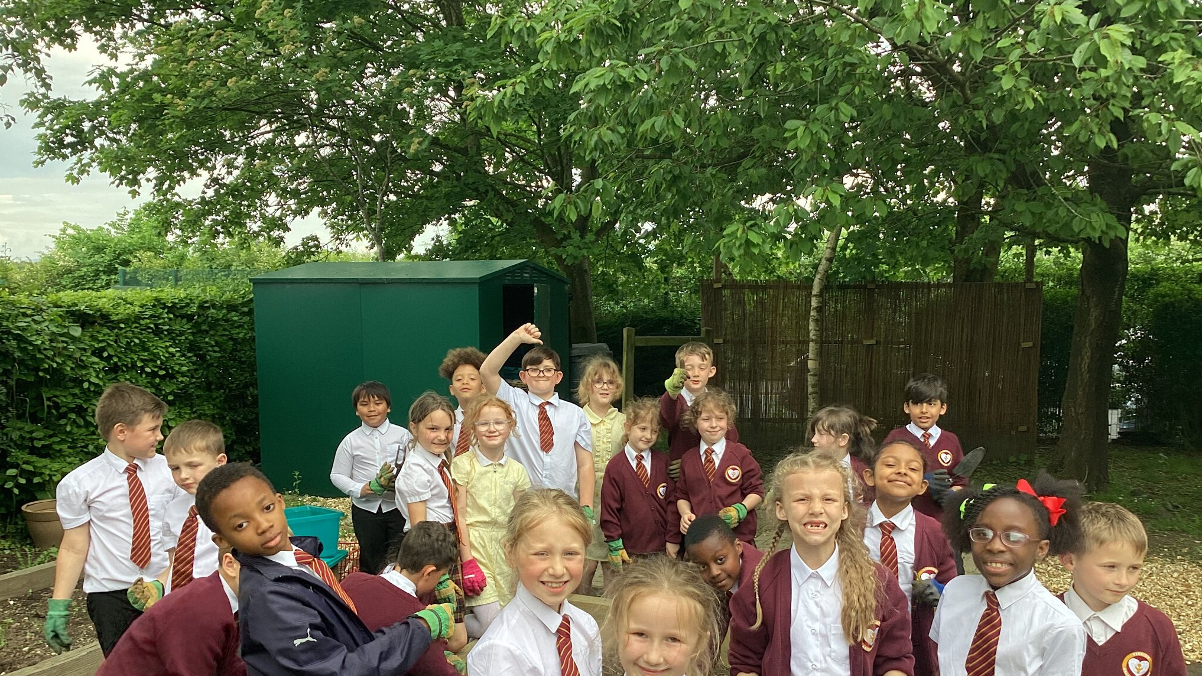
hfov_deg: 58.0
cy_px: 426
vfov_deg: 34.5
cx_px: 603
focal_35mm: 34
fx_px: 1084
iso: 25
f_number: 2.4
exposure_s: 1/197
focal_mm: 3.3
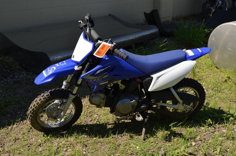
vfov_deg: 31.8
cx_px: 118
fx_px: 275
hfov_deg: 46.5
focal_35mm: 42
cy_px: 78
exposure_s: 1/250
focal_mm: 28
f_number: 8
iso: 100
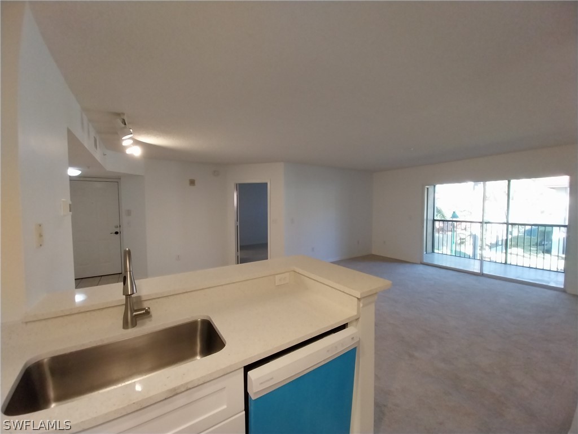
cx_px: 289
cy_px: 217
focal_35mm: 13
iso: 161
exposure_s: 1/60.2
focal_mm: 1.13
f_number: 2.2
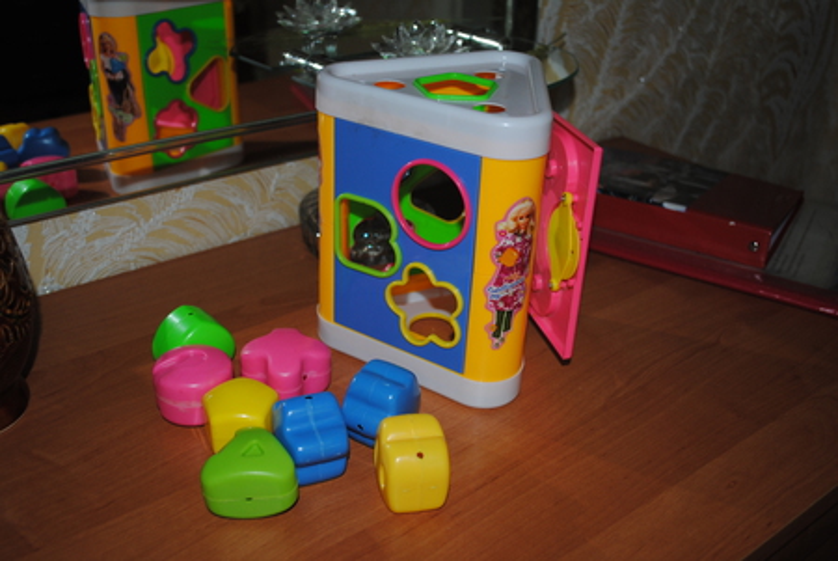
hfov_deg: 49.5
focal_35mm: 39
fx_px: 909
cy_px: 280
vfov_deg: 34.3
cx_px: 419
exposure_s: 1/60
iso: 200
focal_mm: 26
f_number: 4.2
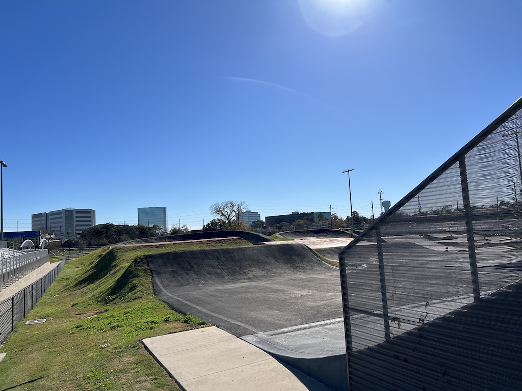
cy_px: 196
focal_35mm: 26
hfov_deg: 67.3
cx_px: 261
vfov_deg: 53.1
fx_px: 392
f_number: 1.5
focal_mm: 5.7
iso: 50
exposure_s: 1/8000
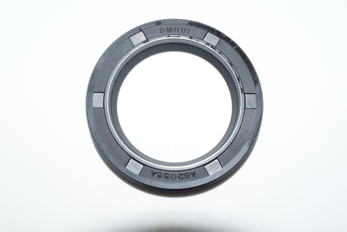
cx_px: 174
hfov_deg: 41.1
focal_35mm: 48
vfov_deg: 28.1
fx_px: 463
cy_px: 116
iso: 1600
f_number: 29
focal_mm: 32
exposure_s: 1/60
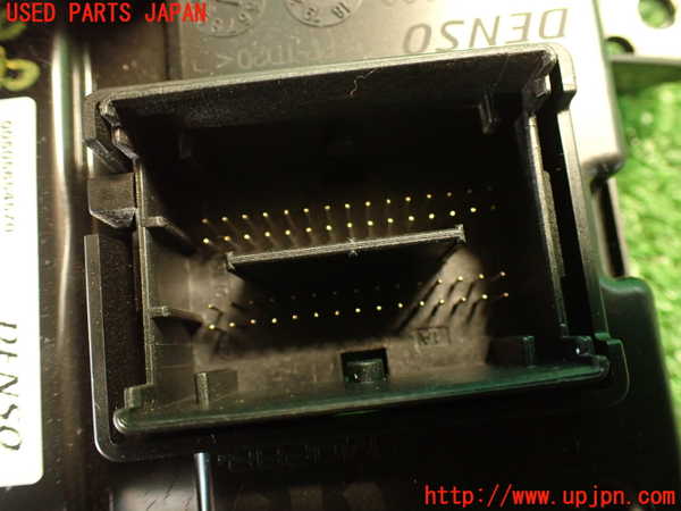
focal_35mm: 30
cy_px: 256
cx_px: 340
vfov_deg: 46.8
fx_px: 590
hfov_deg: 60.0
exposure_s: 1/15
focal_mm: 5.4
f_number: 2.3
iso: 800
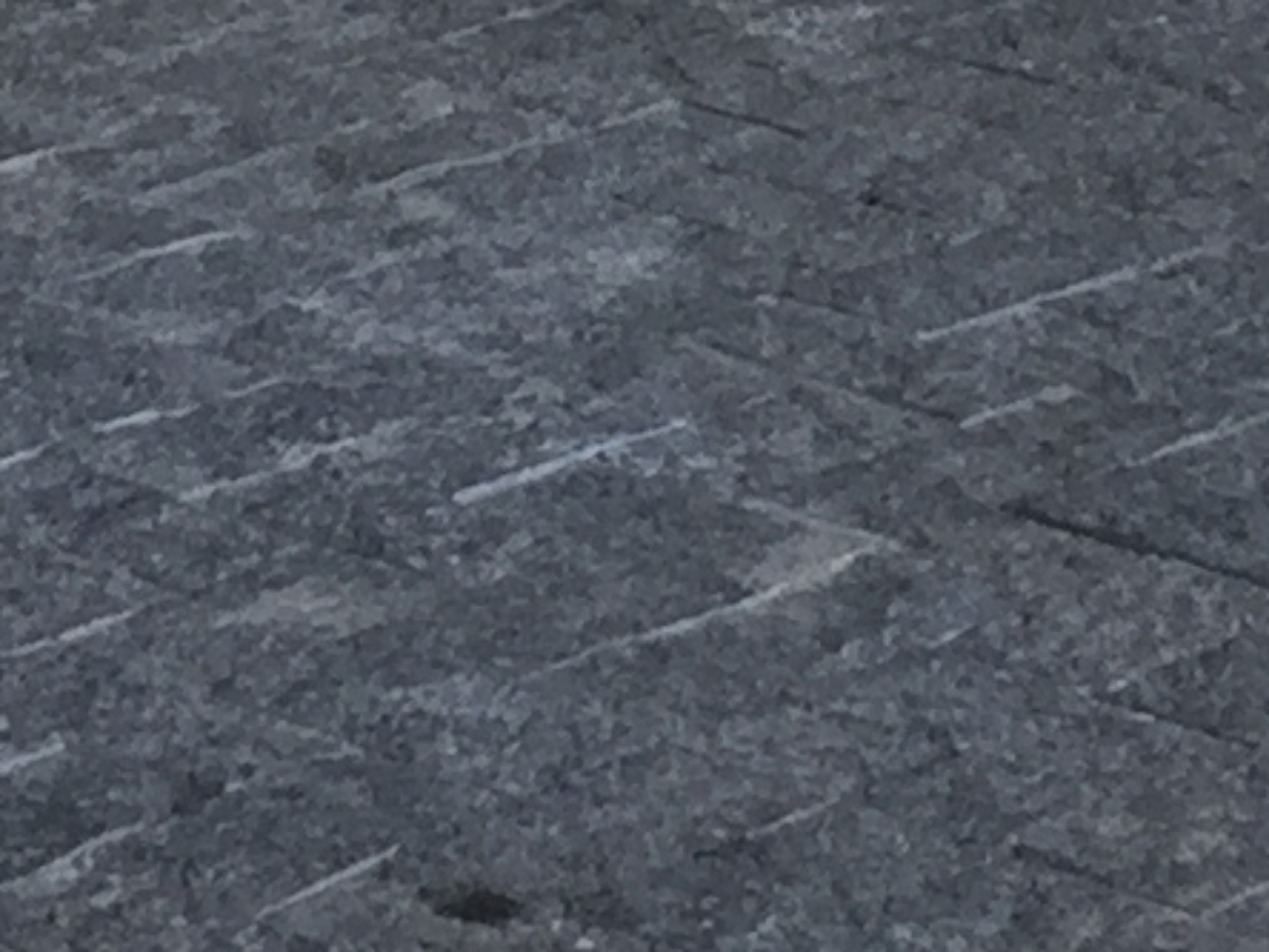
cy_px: -2187
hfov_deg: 9.2
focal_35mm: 213
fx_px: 7808
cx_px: -160
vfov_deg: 6.3
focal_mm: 4.15
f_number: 2.2
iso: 32
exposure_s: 1/682
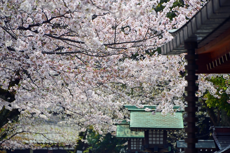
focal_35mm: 300
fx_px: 1917
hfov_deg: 6.9
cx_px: 115
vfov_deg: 4.6
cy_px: 76
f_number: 7.1
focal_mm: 300
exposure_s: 1/320
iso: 200
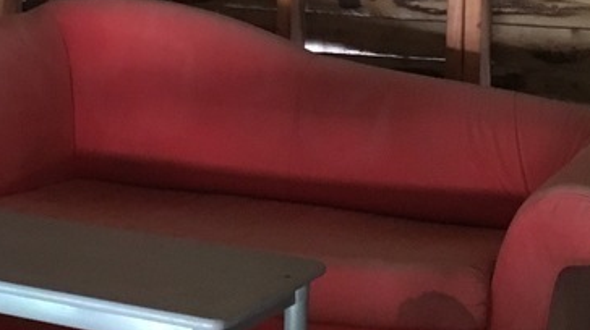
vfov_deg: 13.3
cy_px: -45
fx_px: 1391
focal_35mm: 89
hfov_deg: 23.6
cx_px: 122
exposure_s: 1/17
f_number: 2.2
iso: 250
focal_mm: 4.15
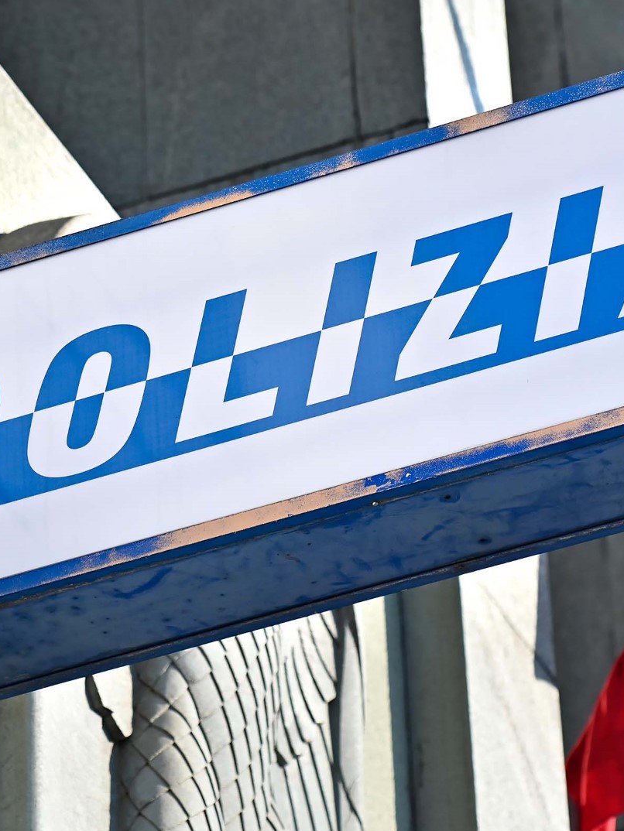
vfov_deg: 9.7
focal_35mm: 203
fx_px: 4877
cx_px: 348
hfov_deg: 7.3
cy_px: 417
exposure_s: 1/640
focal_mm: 140
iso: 200
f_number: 7.1
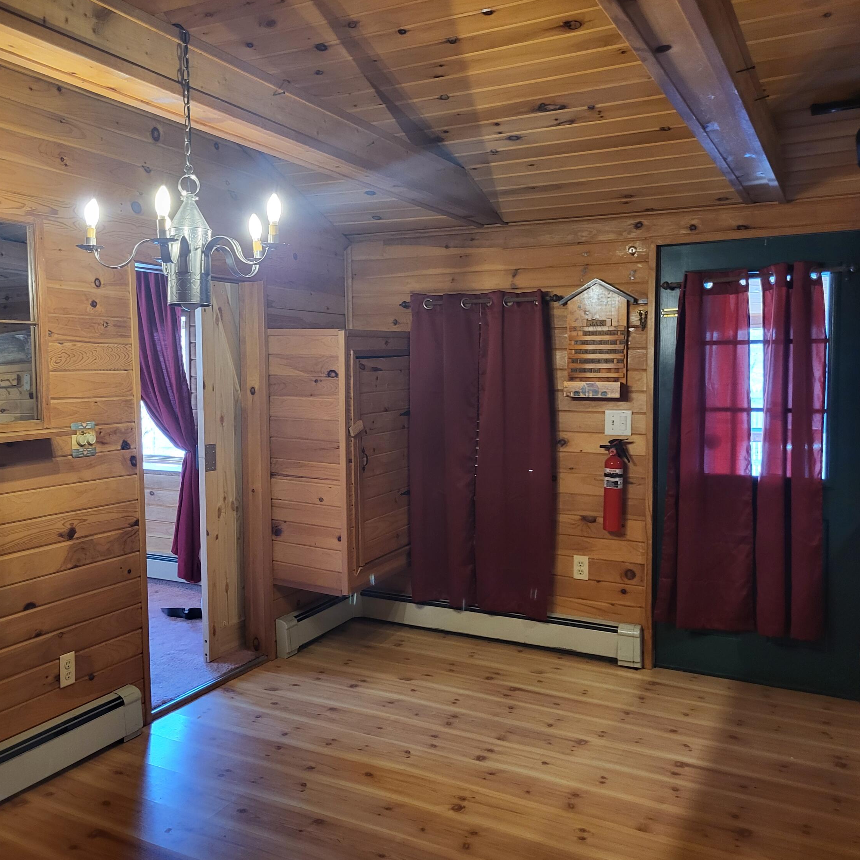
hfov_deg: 51.8
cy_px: 432
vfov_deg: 52.5
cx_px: 309
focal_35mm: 31
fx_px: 871
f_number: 1.8
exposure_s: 1/40
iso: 320
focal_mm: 5.4
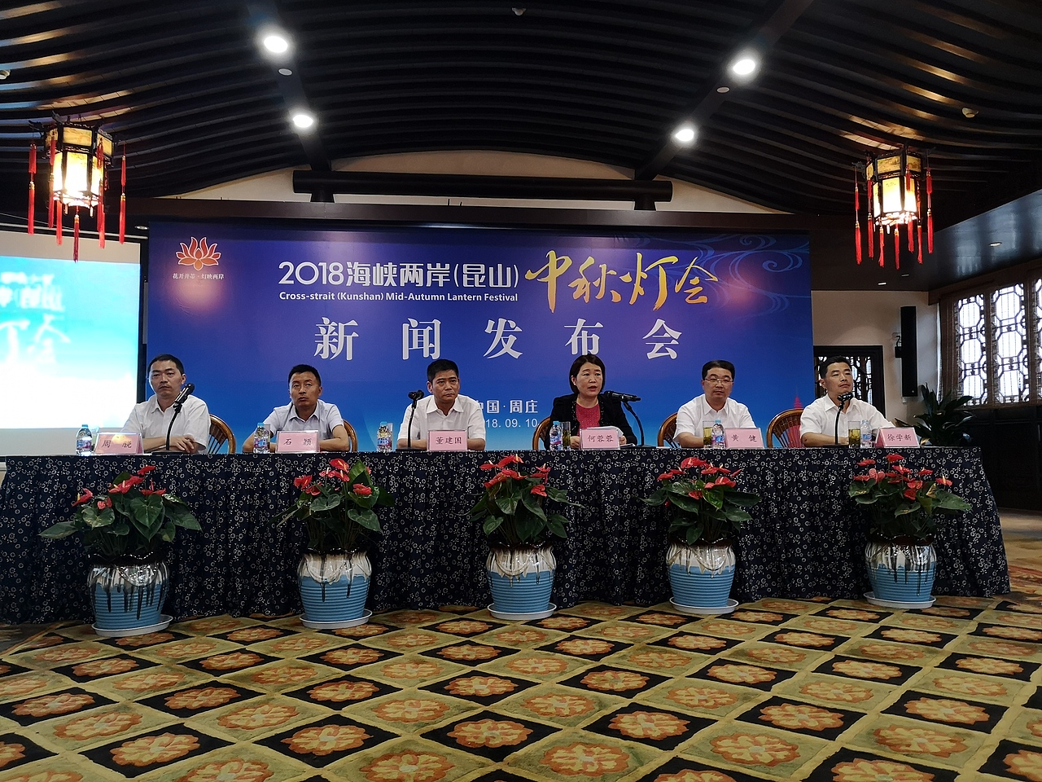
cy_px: 391
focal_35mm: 27
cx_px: 521
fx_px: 813
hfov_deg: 65.3
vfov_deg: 51.4
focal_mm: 3.95
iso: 320
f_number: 1.8
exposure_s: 1/33.3
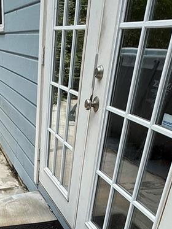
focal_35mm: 45
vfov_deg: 36.7
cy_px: 241
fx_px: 298
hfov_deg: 31.2
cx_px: 30
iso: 50
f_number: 2.2
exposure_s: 1/631
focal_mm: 2.22
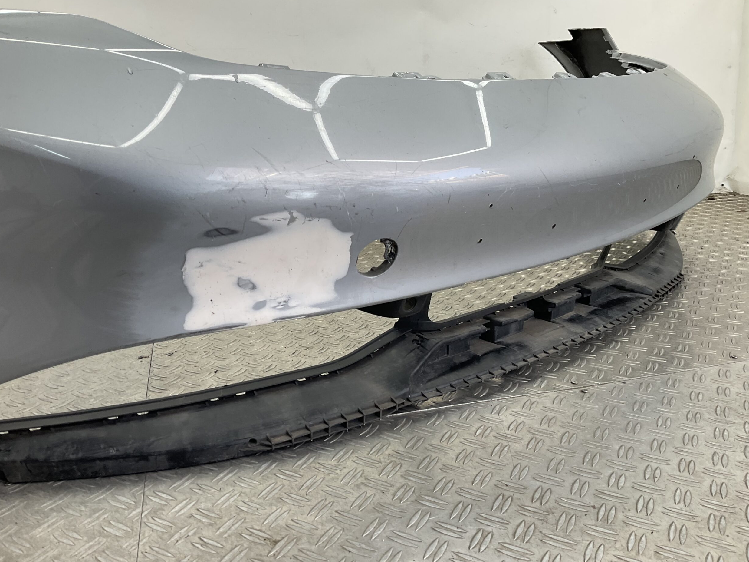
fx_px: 649
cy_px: 287
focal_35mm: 30
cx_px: 369
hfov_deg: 60.0
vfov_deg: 46.8
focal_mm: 3
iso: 16
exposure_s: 1/101
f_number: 1.8
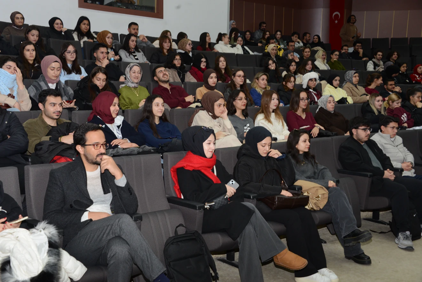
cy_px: 141
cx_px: 211
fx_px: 563
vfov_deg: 28.1
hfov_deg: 41.1
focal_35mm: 48
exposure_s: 1/60
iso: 1600
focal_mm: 48
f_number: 8
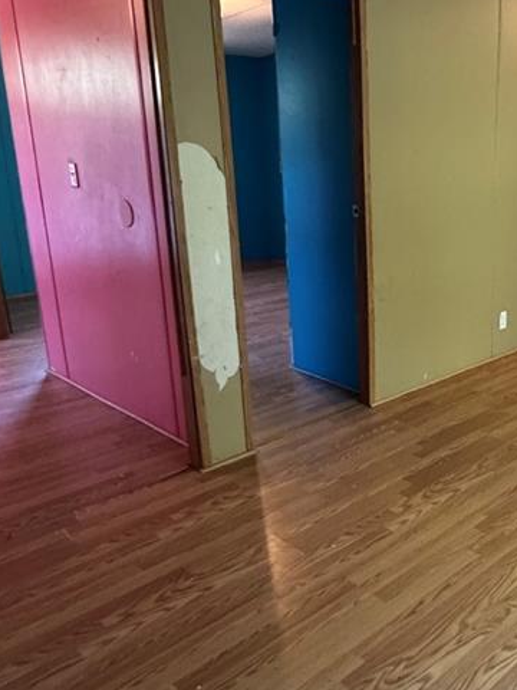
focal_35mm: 35
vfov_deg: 52.6
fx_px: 697
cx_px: 504
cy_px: 322
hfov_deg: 36.9
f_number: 2.2
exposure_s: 1/60
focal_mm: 2.22
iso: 800
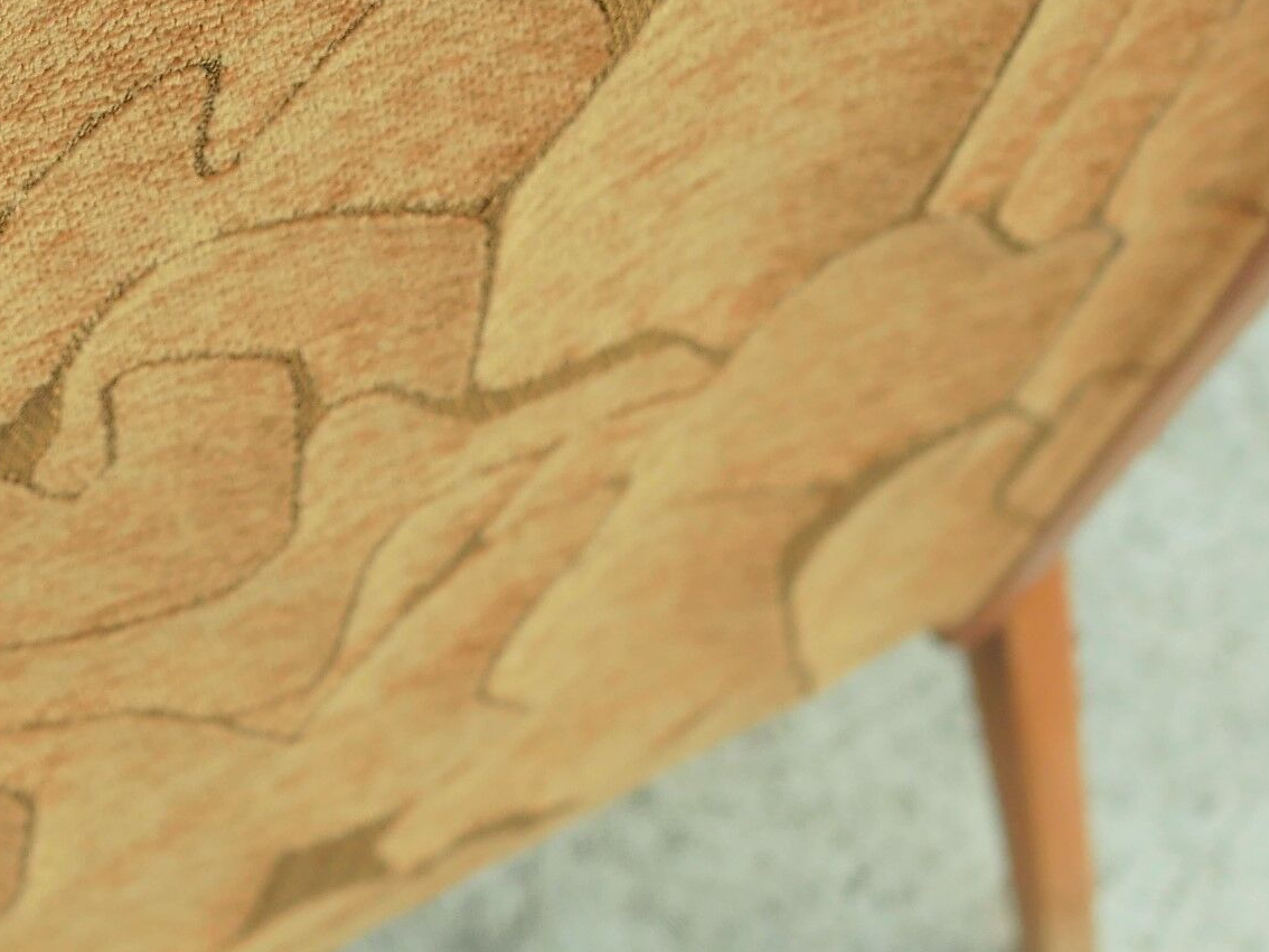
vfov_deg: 9.1
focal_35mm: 162
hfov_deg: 12.1
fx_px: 5940
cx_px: -3
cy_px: -79
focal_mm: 20
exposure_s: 1/320
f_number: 2.8
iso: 200
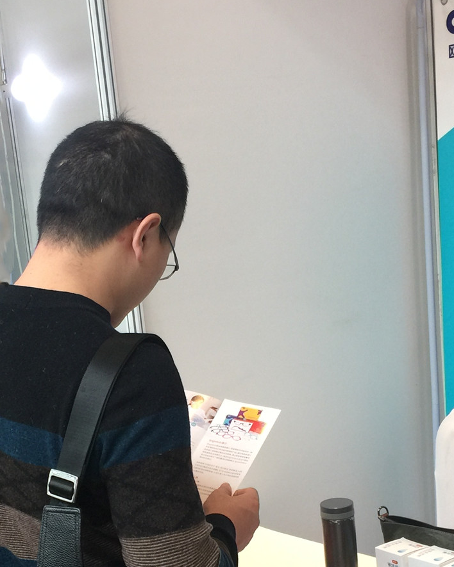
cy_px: 453
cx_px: 128
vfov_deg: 28.9
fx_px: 1075
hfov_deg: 23.7
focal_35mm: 64
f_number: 2.2
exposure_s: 1/17
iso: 50
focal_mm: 4.15
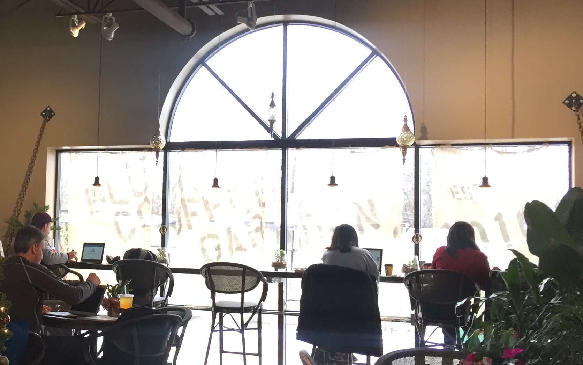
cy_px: 187
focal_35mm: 60
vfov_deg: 21.6
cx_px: 61
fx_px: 953
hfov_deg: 32.4
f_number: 2.2
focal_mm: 4.15
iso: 64
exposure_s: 1/30
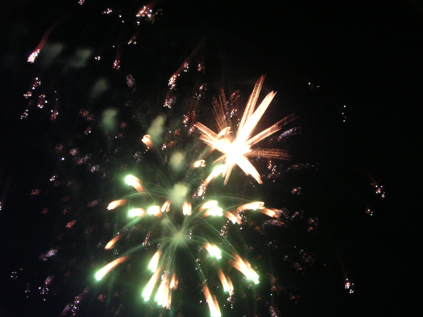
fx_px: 464
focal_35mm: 38
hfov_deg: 49.0
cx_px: 212
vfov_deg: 37.7
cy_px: 158
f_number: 2.8
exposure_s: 1/2
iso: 200
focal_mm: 6
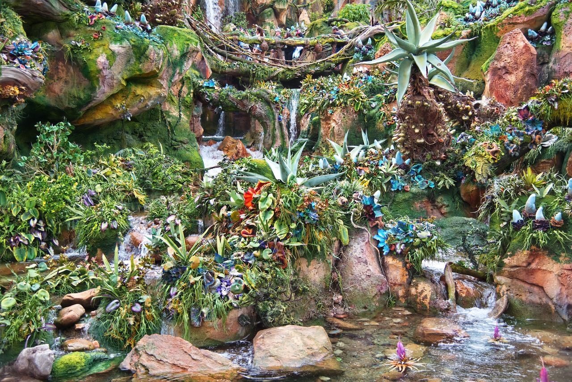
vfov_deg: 30.5
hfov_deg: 44.5
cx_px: 286
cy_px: 191
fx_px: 699
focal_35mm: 44
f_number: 4
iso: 280
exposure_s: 1/100
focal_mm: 44
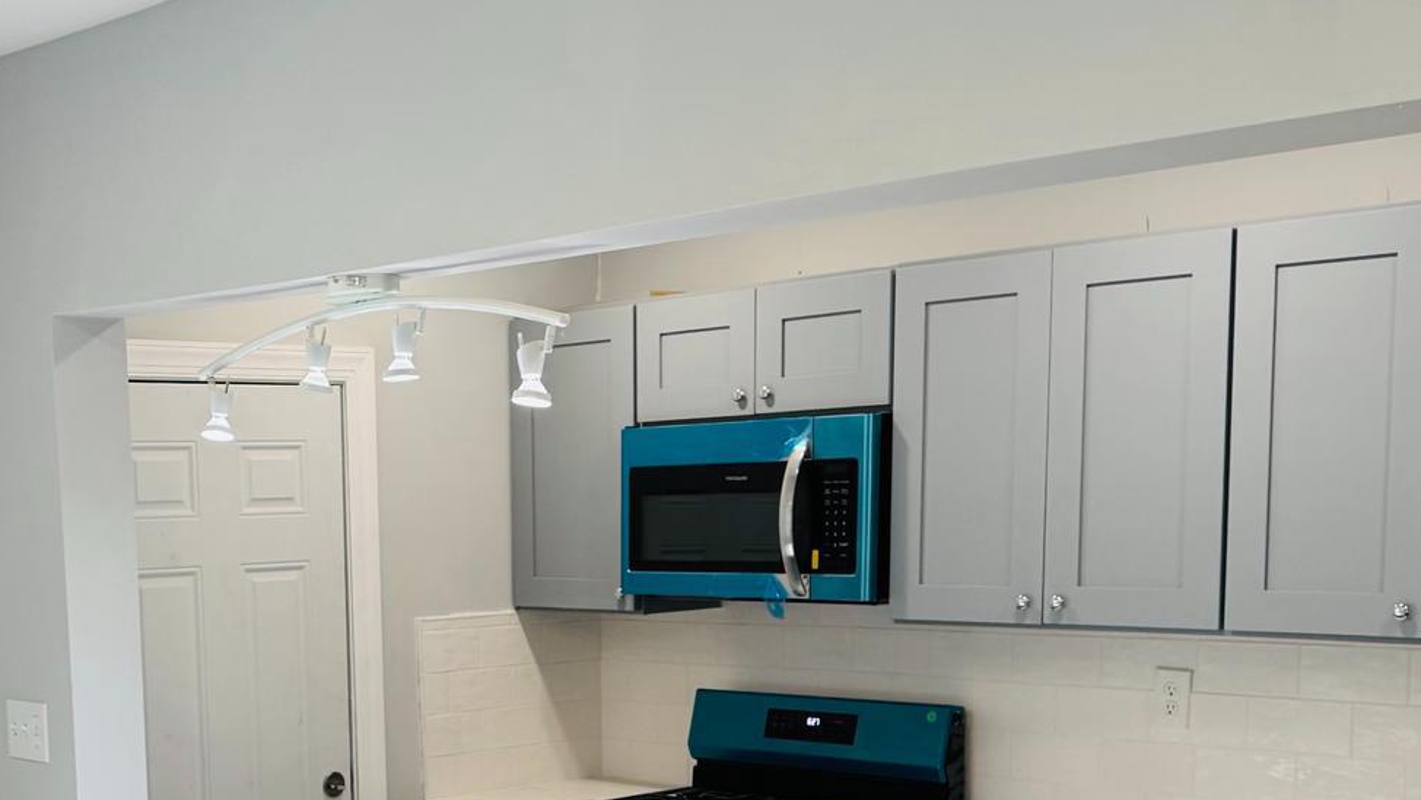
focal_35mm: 55
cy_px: 793
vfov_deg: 21.1
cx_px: 356
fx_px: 2072
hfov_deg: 36.9
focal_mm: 6.76
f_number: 1.78
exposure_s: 1/120
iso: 100
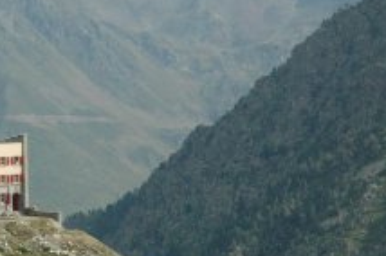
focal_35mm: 245
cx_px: -51
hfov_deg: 8.3
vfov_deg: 5.6
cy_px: 168
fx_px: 2623
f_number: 16
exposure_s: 1/1000
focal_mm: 70
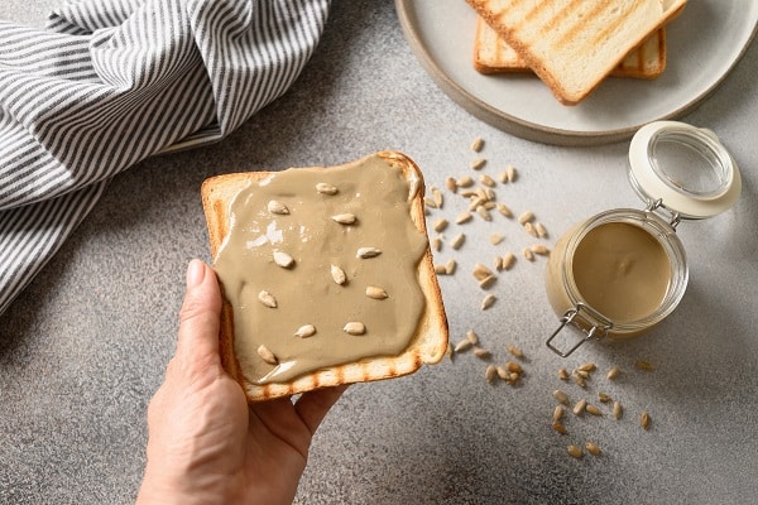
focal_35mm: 40
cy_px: 252
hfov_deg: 47.9
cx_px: 379
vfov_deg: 33.0
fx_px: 853
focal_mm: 27
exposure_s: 1/160
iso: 100
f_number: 4
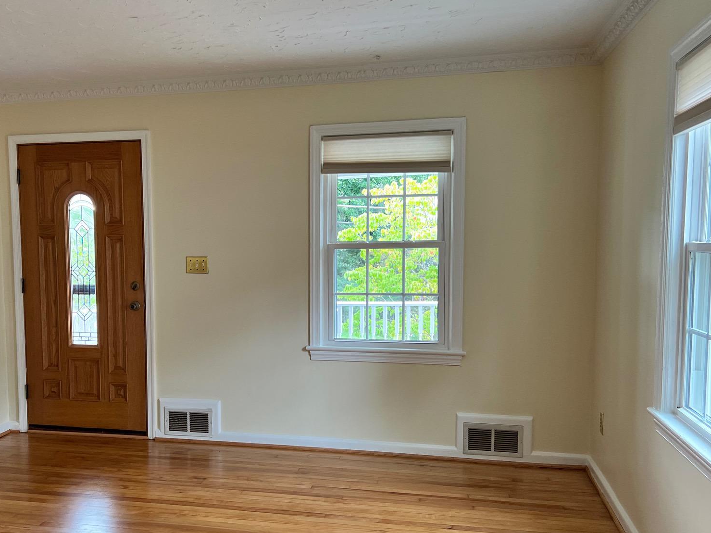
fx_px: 739
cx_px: 251
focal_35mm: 36
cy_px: 306
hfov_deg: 50.6
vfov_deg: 39.6
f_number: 1.5
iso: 125
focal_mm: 5.7
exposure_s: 1/109
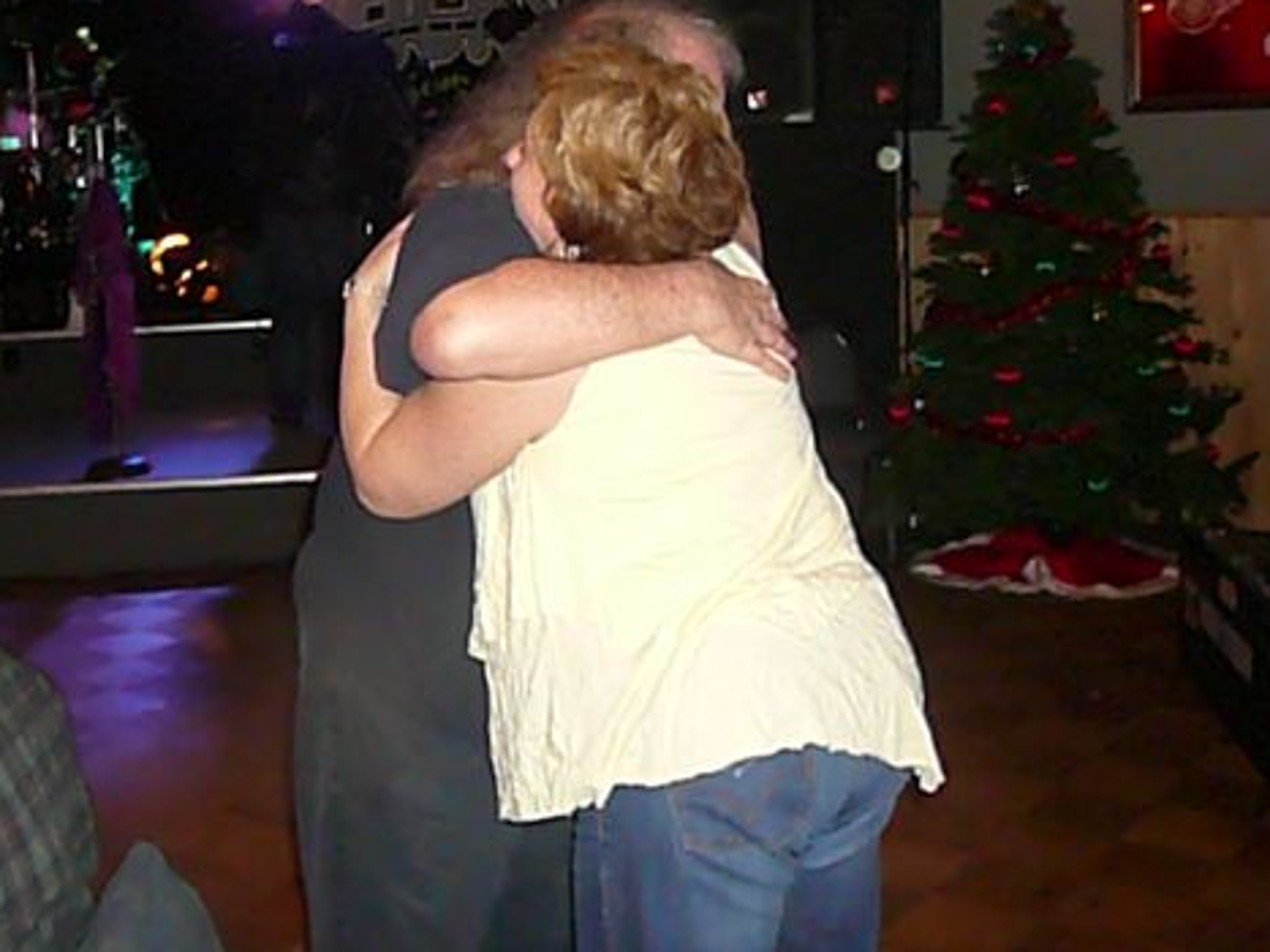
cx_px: 555
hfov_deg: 39.6
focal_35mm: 48
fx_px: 1761
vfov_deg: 30.0
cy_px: 321
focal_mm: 5.2
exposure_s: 1/8
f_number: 2.8
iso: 800
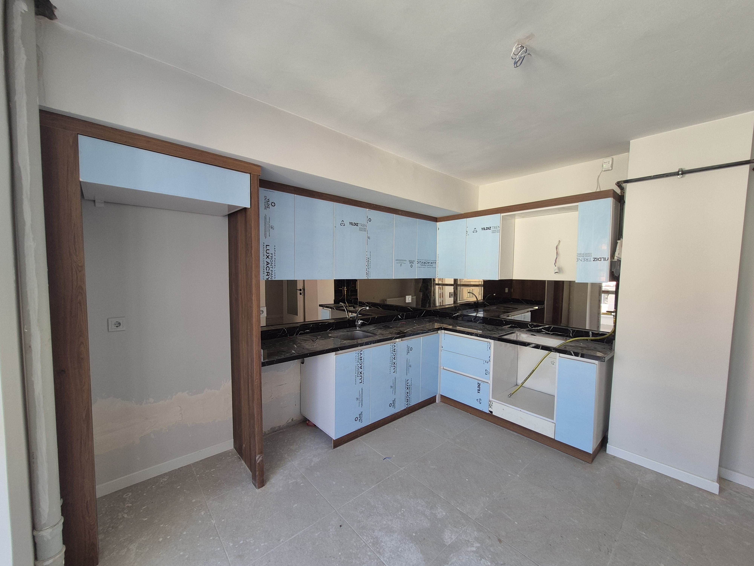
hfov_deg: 106.2
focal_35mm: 13
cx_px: 377
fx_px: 283
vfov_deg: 89.9
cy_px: 283
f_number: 2.2
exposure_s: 1/50
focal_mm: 1.74
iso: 50
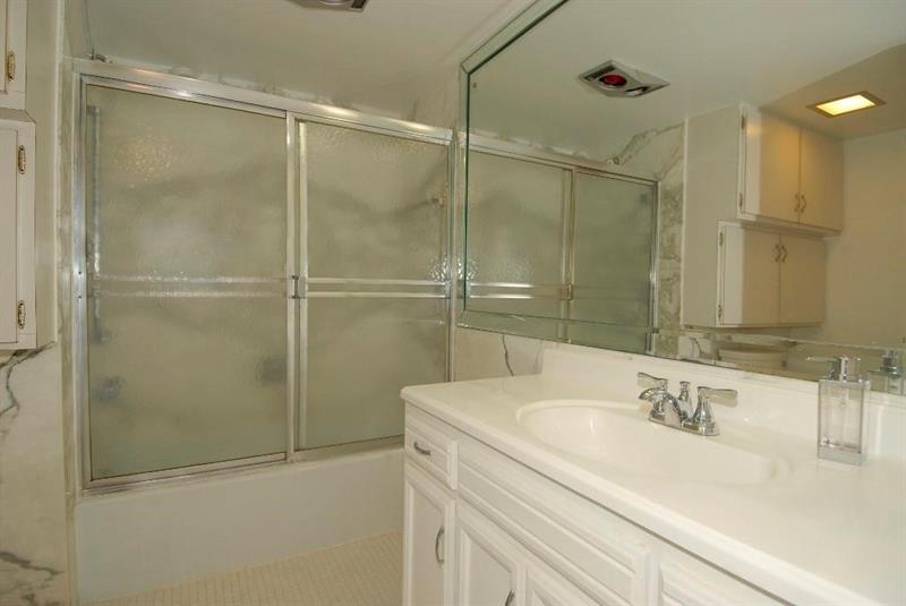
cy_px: 303
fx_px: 453
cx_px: 453
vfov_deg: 67.5
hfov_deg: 89.9
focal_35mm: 18
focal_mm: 12
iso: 200
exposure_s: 1/60
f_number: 5
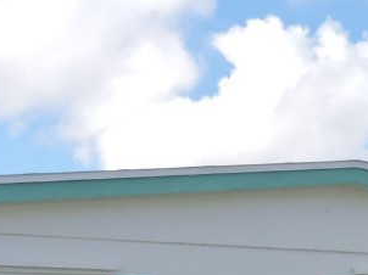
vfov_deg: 13.0
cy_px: 291
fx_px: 1190
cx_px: 355
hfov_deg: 17.2
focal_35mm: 112
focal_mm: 5.9
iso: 250
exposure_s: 1/2000
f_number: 3.2
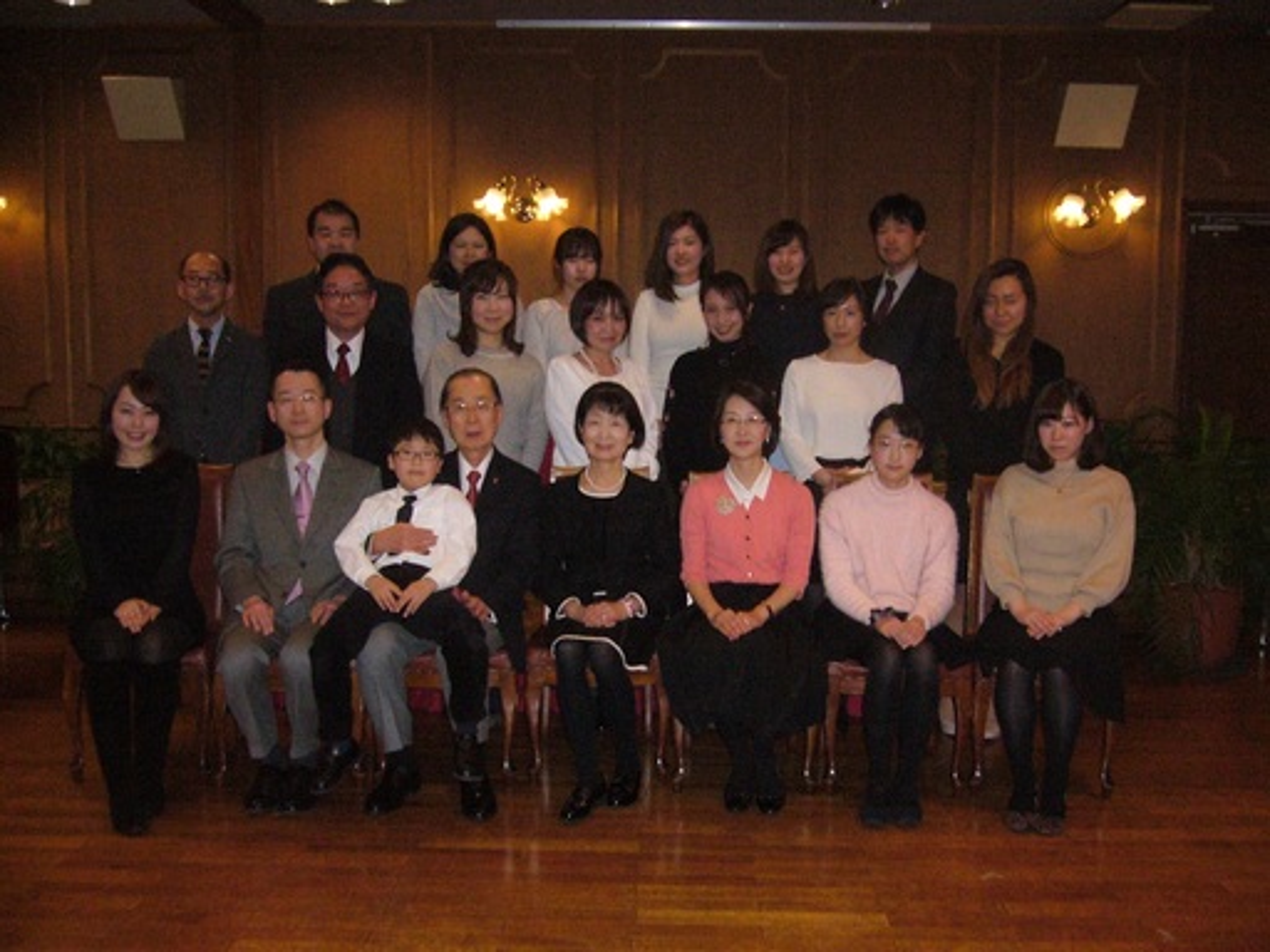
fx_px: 1284
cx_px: 635
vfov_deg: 40.7
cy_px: 476
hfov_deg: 52.6
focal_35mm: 35
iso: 400
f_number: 2.8
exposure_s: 1/60
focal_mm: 5.8
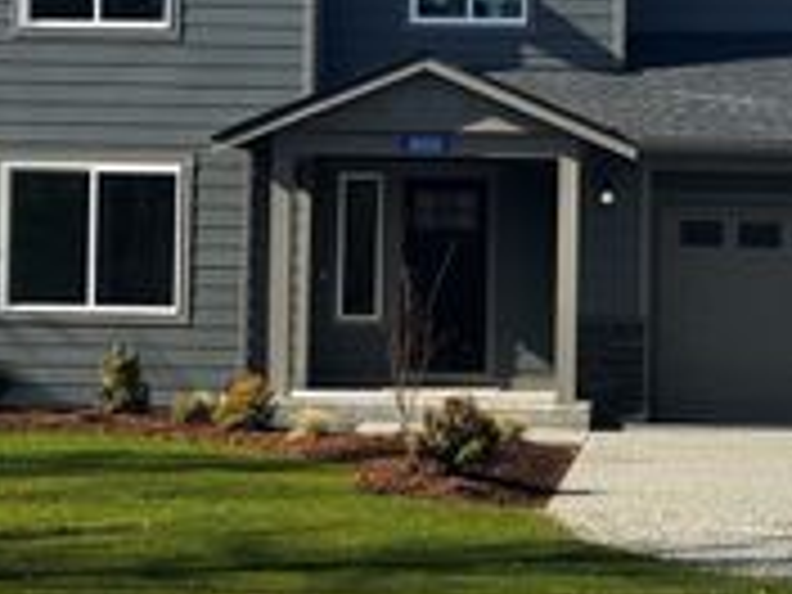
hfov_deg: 14.5
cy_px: 187
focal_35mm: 136
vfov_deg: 10.9
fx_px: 3112
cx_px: 580
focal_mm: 6.76
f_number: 1.78
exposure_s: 1/2179
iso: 64
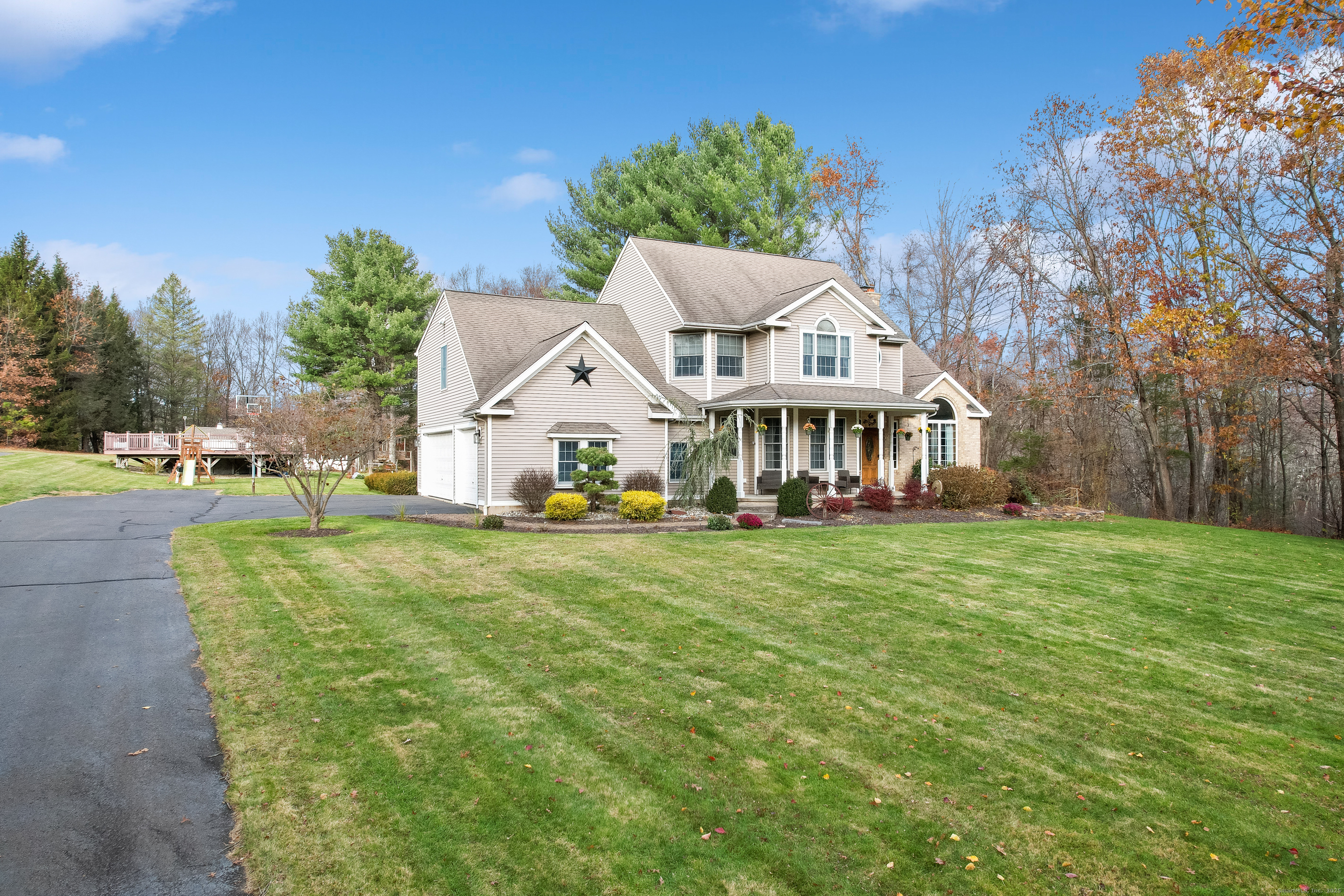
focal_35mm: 22
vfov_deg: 57.2
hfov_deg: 78.6
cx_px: 672
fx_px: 821
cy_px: 448
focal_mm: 8.38
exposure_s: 1/500
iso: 200
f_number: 2.8
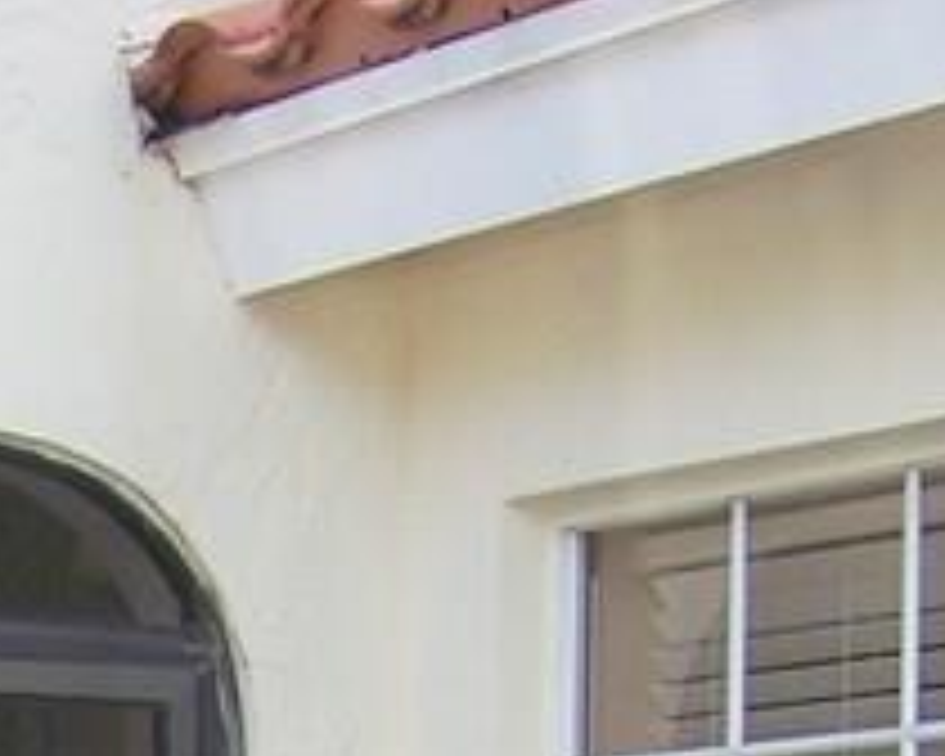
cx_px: -324
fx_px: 5062
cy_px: 1503
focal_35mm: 181
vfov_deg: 8.1
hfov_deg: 10.4
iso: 80
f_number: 2.8
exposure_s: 1/180
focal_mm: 6.3
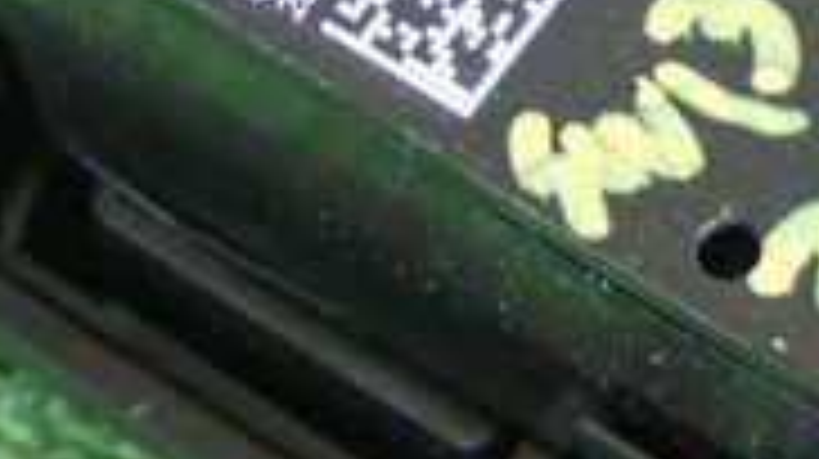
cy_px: 86
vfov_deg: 4.7
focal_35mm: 255
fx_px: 5533
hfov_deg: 8.4
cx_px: 734
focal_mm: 12.73
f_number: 3.9
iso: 800
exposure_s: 1/40
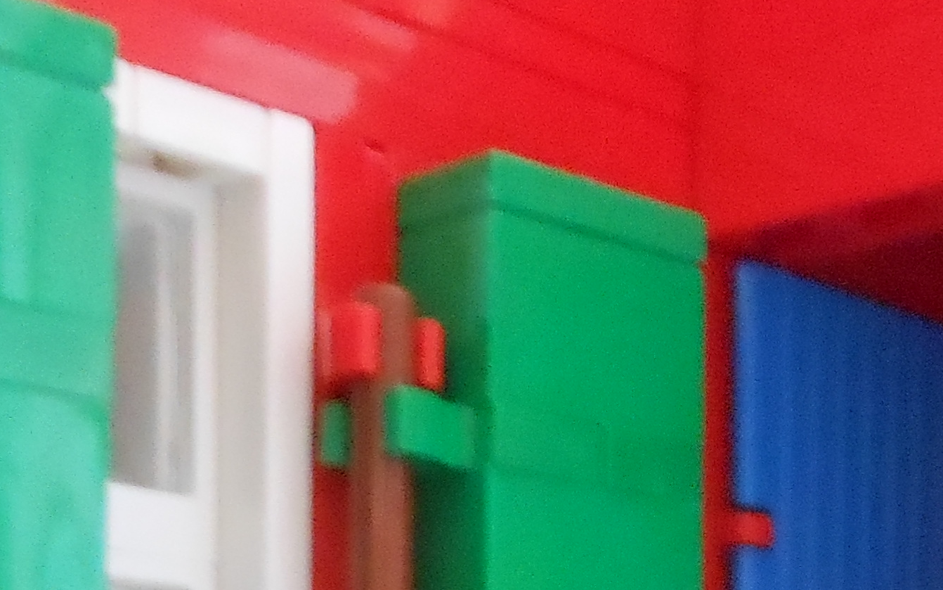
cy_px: 852
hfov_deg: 22.7
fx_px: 2339
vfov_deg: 13.6
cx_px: 647
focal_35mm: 91
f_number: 3.2
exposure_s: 1/3
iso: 800
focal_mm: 4.5
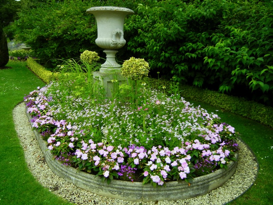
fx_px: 237
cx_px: 136
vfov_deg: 46.8
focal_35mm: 30
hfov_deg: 60.0
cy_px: 102
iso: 160
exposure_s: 1/838
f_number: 3.5
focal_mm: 5.4
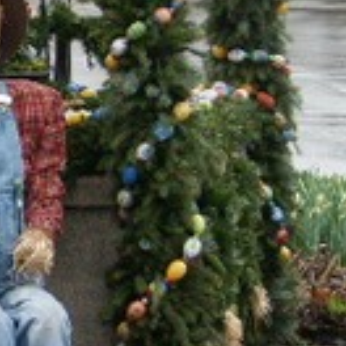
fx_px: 3144
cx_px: -246
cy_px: 58
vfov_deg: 6.3
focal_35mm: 278
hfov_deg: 6.2
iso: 100
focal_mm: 17.23
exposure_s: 1/90
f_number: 3.5
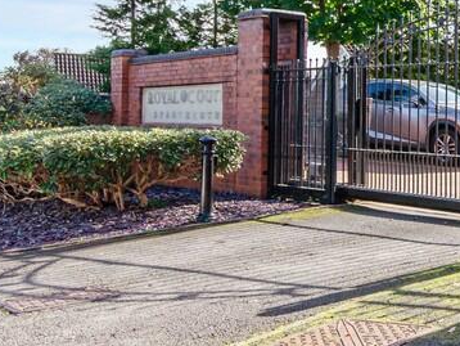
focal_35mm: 45
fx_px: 603
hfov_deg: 33.6
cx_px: 558
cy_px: 169
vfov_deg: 32.0
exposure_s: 1/250
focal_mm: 11
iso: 320
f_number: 10
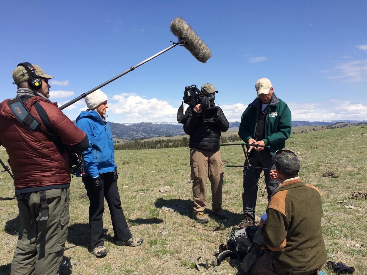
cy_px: 138
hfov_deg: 61.7
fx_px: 307
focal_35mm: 29
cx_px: 184
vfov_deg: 48.2
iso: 32
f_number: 2.2
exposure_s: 1/2564
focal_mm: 4.15
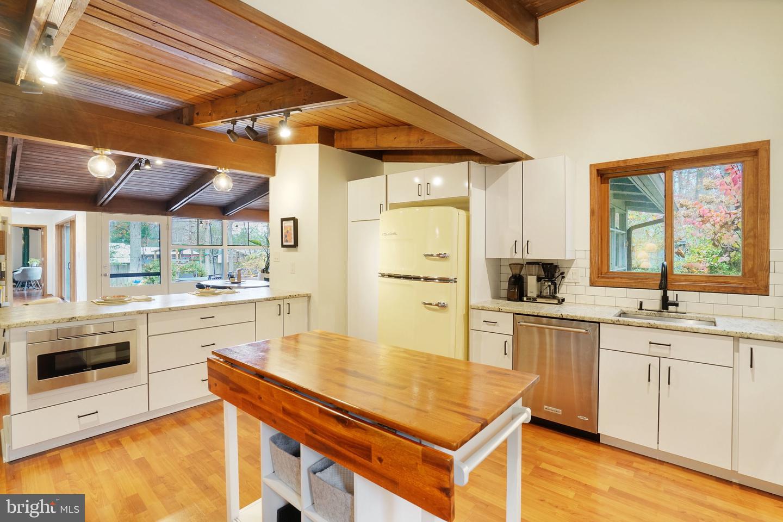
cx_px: 392
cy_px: 261
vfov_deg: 73.7
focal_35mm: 16
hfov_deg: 96.7
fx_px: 348
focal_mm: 16
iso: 1250
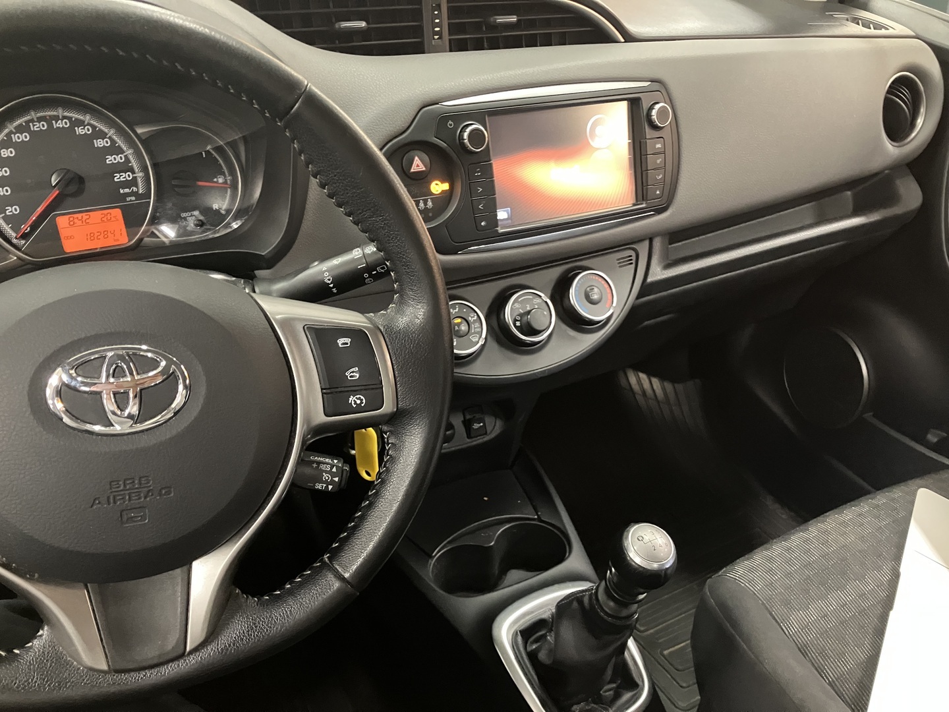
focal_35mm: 28
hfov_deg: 63.4
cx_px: 474
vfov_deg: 49.7
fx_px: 768
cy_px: 356
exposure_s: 1/25
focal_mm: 3.99
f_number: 1.8
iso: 640
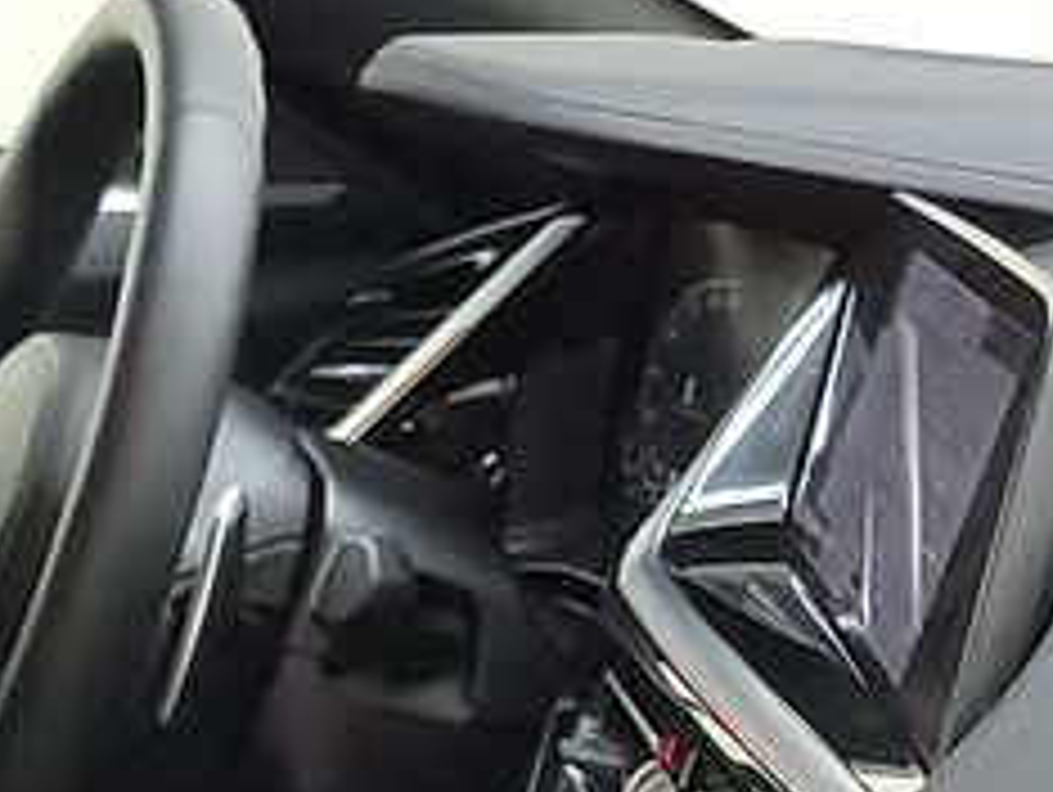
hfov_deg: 11.6
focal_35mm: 164
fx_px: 4994
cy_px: 1094
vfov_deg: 8.9
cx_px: -410
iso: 795
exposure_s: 1/59
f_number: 1.8
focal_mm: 6.7
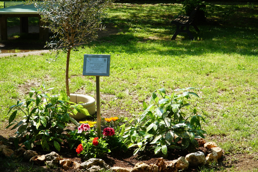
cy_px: 86
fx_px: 505
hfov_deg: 28.7
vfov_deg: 19.3
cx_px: 129
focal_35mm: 70
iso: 100
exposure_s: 1/100
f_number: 7.1
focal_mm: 47
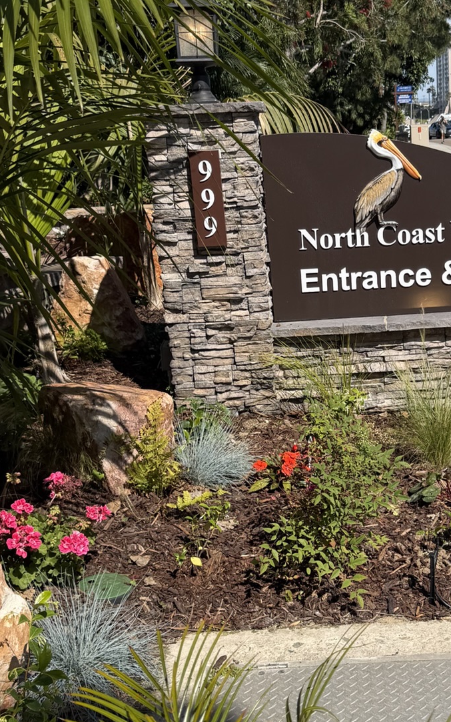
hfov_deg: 26.9
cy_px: 356
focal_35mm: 47
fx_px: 924
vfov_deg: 42.6
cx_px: 358
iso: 80
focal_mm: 6.76
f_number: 1.78
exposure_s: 1/5319
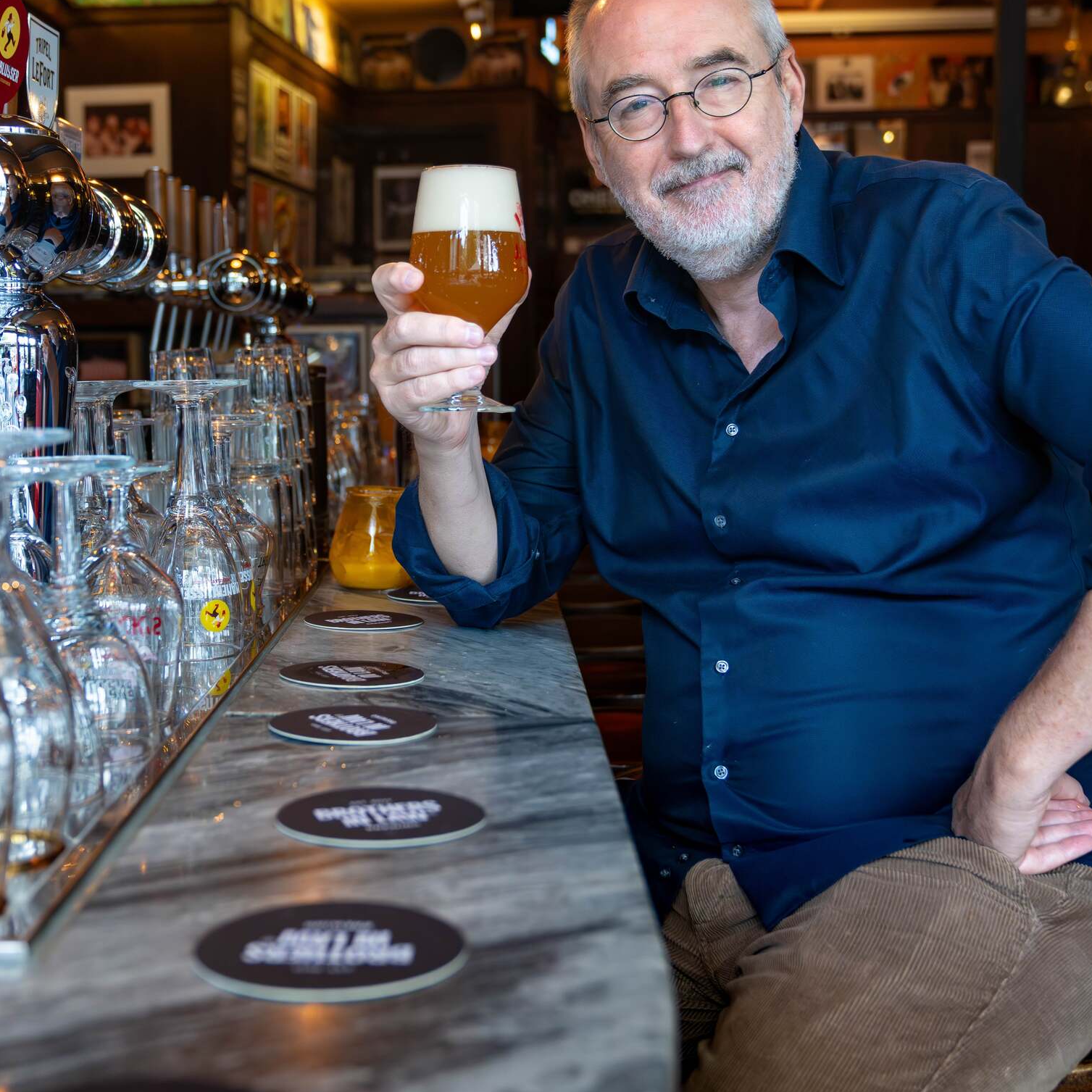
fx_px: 1606
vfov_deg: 37.5
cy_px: 460
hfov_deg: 37.5
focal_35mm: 45
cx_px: 475
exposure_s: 1/200
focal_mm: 30
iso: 2000
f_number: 3.5
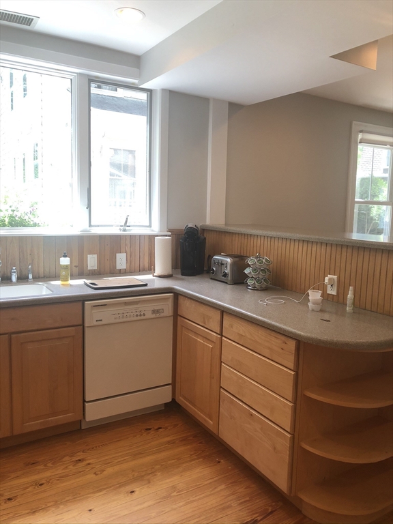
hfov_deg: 49.7
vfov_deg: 63.4
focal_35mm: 28
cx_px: 196
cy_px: 262
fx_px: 424
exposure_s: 1/40
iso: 25
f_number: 1.8
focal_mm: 3.99
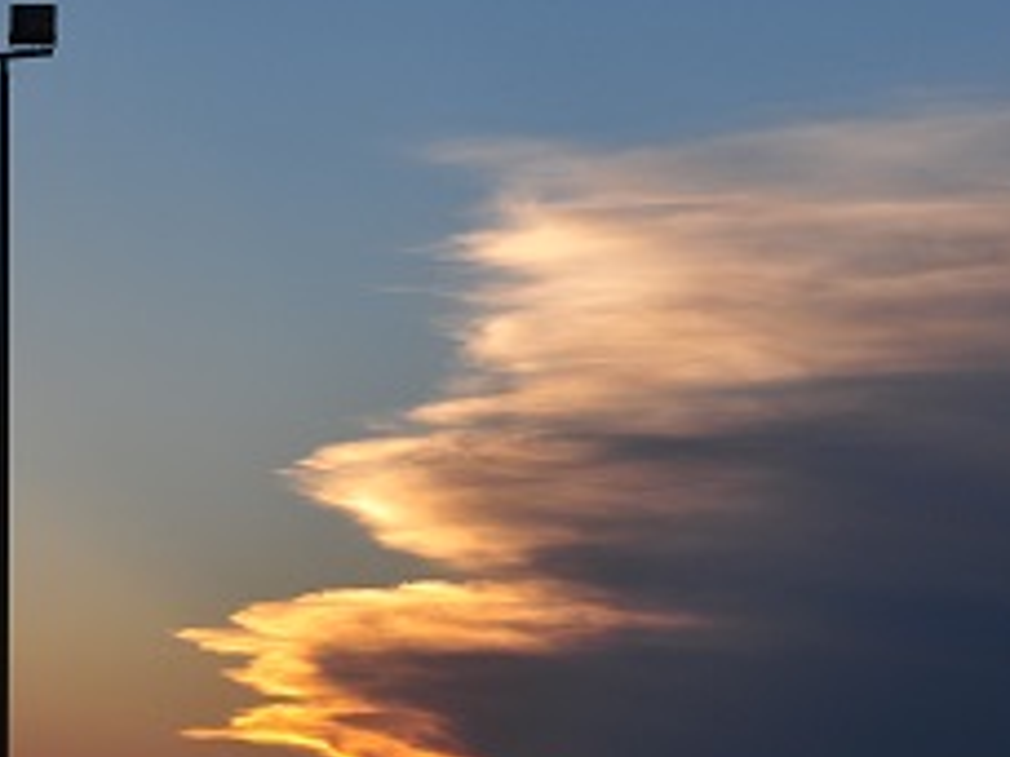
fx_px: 5077
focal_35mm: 174
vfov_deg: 8.5
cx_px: 443
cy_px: 480
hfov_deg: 11.4
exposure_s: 1/640
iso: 200
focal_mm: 50
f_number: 5
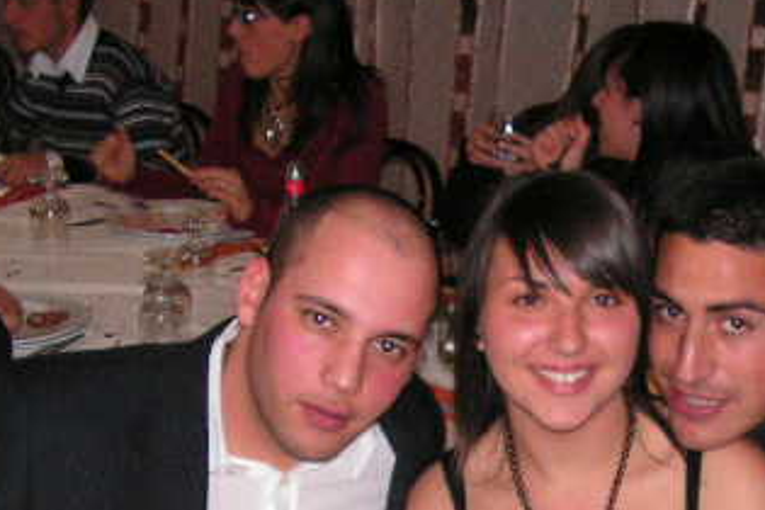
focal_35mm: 76
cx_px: 551
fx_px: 1615
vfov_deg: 17.7
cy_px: 452
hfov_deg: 26.4
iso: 200
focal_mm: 6
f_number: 3.2
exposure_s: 1/40
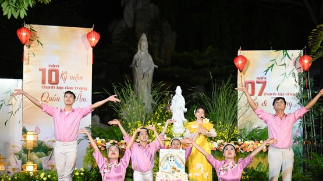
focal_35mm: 49
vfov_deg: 24.3
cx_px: 173
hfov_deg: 42.1
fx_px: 420
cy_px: 118
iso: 4000
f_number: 4
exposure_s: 1/250
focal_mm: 40
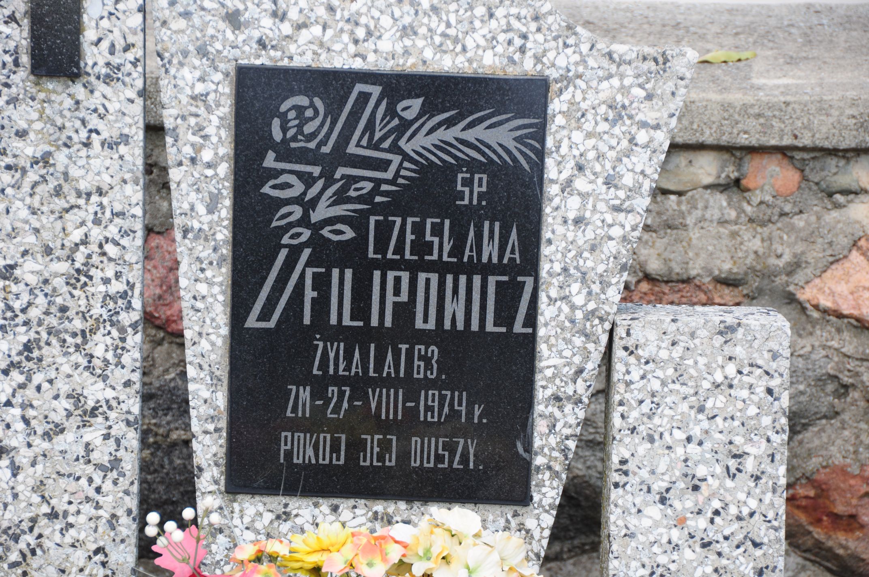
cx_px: 434
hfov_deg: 12.2
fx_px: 4050
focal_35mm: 168
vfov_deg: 8.2
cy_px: 288
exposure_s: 1/160
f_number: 7.1
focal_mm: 112
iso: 200
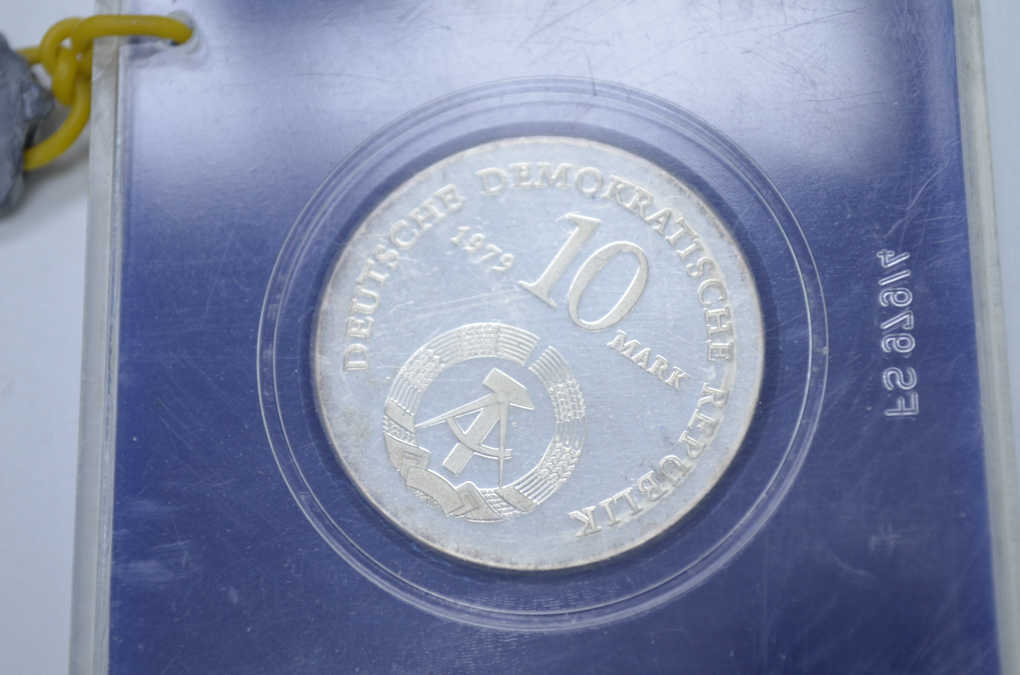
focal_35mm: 82
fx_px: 2333
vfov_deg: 16.5
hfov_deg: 24.7
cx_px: 510
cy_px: 338
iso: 400
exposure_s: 1/60
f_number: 6.3
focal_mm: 55
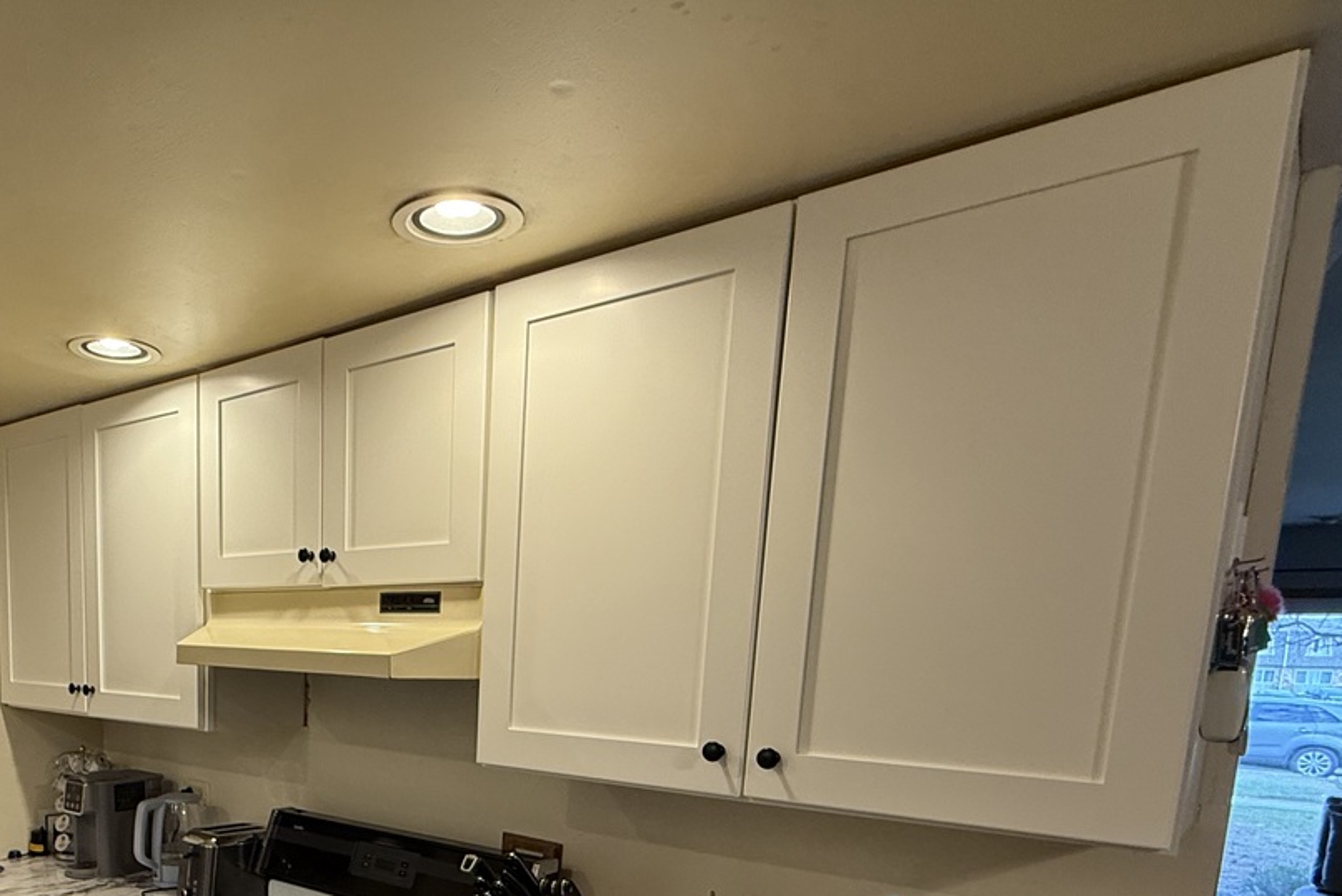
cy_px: 806
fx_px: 970
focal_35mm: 26
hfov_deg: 66.2
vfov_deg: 45.0
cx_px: 380
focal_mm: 2.22
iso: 200
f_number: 2.2
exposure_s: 1/60
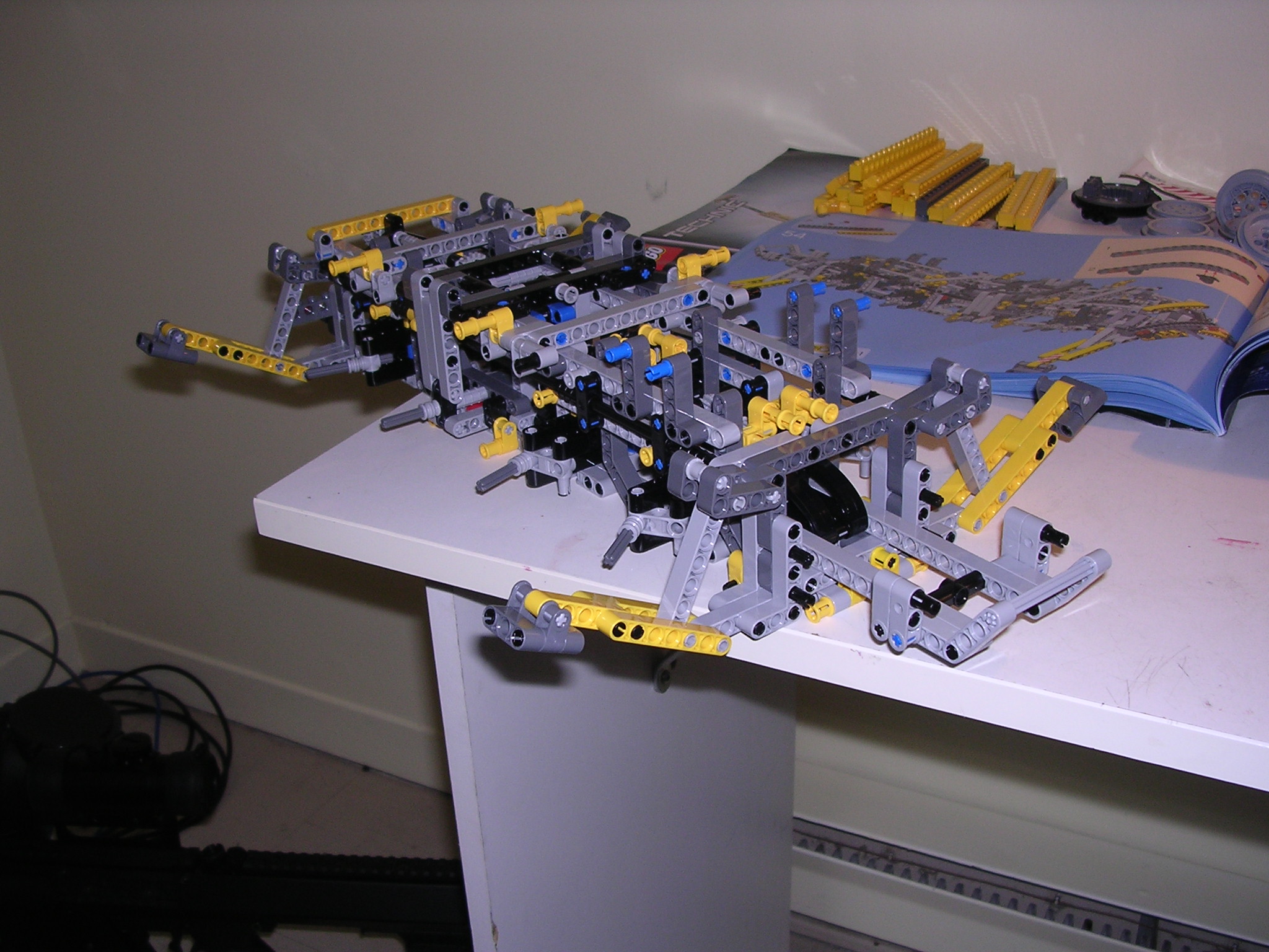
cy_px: 476
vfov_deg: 37.7
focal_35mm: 38
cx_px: 634
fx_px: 1393
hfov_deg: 49.0
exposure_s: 1/60.1
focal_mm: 5.8
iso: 100
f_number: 2.8
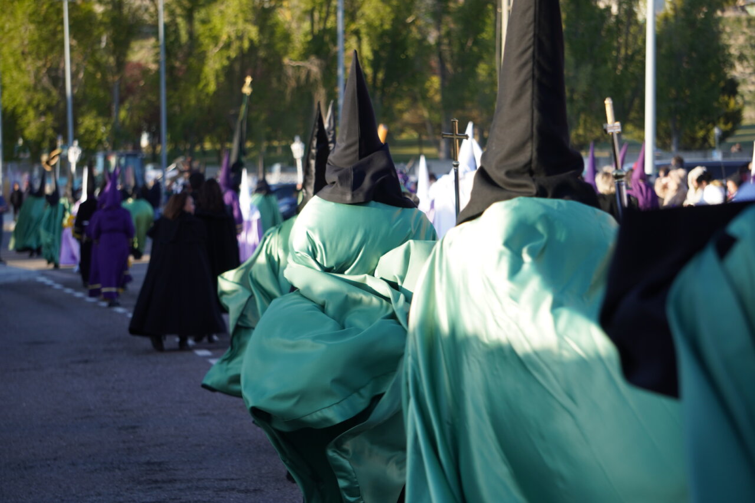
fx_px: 2925
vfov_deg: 9.8
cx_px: 378
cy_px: 252
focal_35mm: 140
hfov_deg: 14.7
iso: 125
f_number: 5.6
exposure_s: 1/160
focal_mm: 93
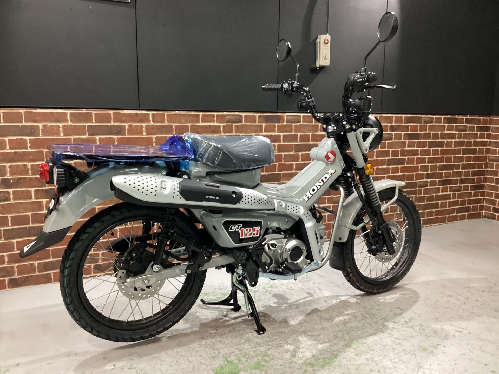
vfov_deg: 45.4
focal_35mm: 31
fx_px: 447
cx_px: 250
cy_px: 187
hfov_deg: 58.4
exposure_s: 1/50
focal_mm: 3.3
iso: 320
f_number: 2.4
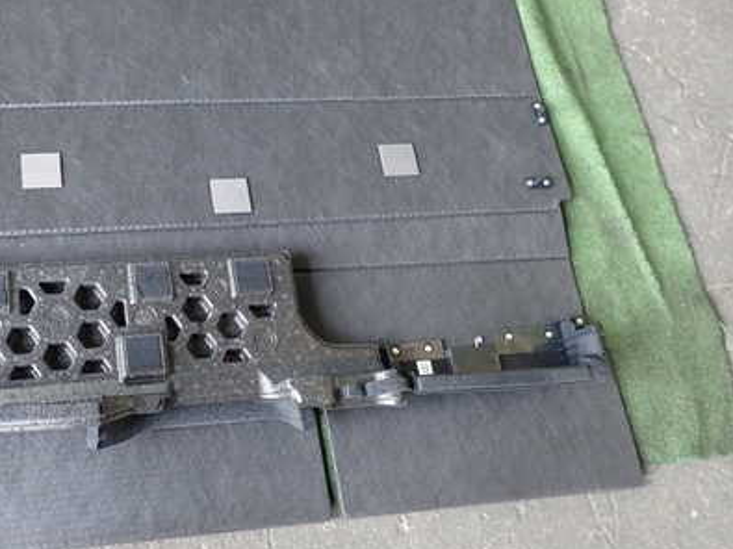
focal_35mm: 38
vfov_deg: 37.7
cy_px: 293
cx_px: 197
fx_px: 804
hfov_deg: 47.4
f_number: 2
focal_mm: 4.5
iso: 200
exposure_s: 1/50
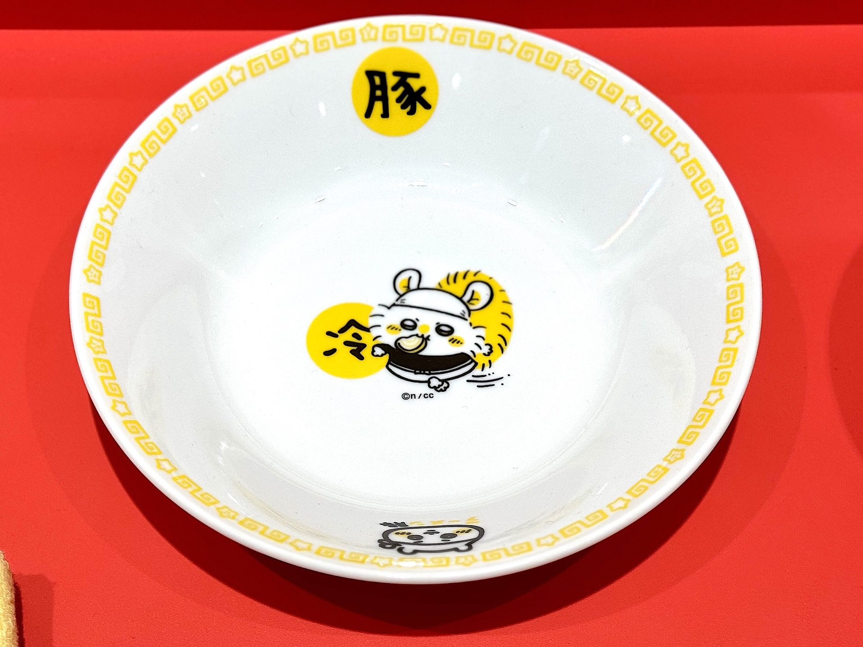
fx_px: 1197
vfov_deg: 30.3
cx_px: 432
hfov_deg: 39.7
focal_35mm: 48
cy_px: 324
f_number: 1.78
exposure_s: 1/287
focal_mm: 6.76
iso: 64
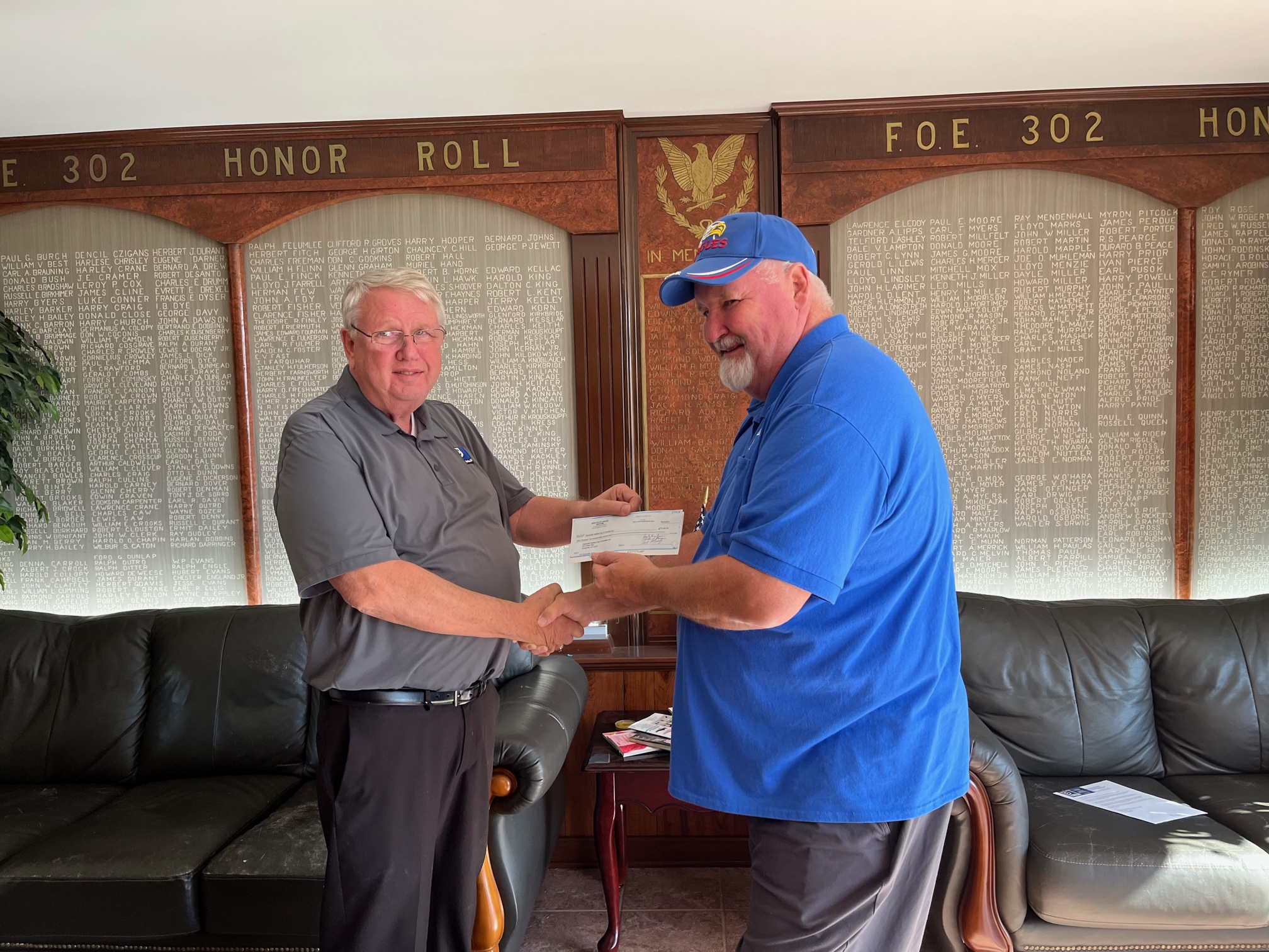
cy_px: 476
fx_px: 953
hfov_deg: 67.3
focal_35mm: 26
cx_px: 634
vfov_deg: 53.1
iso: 125
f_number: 1.6
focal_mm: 5.1
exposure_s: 1/121
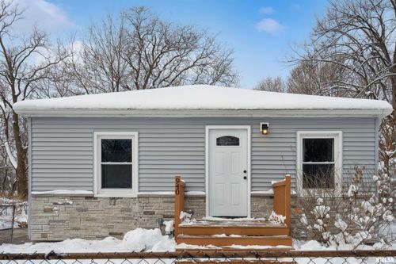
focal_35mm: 33
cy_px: 132
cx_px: 198
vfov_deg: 39.9
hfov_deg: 57.2
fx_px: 363
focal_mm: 33
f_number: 9
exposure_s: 1/800
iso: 400
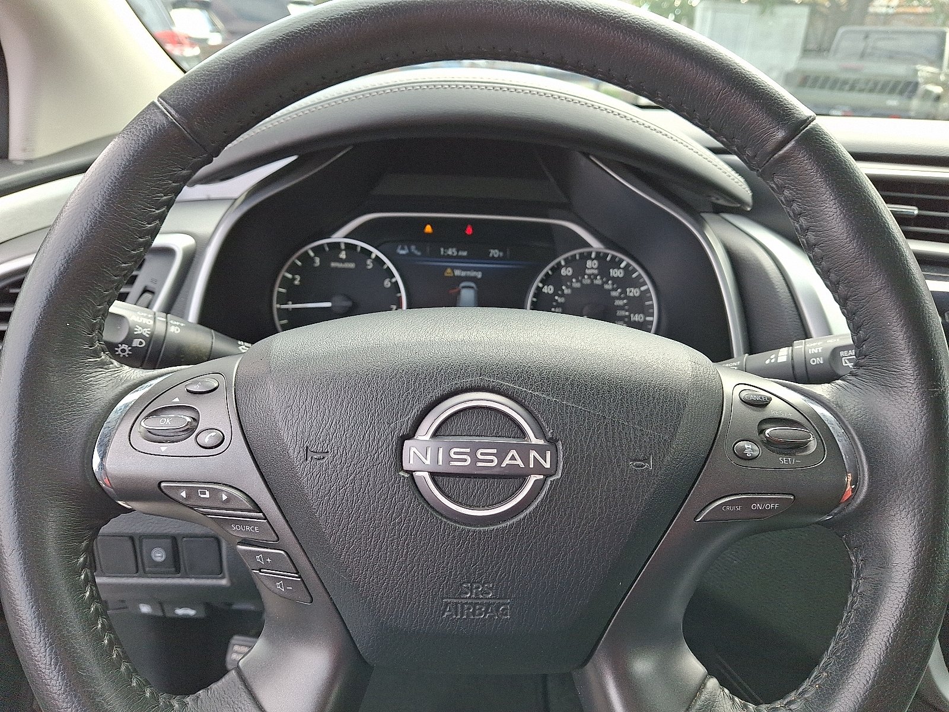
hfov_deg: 69.4
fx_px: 685
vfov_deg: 54.9
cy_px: 356
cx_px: 474
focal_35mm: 25
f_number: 1.8
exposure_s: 1/139
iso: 25
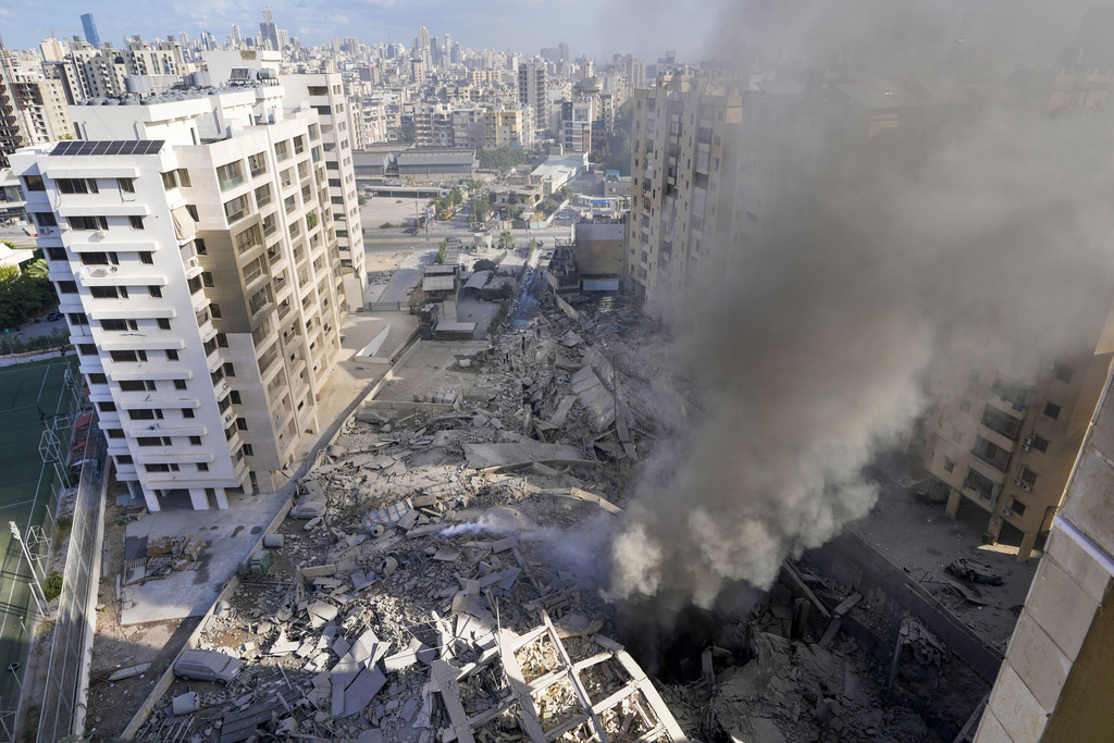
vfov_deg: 59.5
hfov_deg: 81.2
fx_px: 650
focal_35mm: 21
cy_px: 372
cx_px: 557
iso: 125
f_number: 7.1
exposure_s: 1/320
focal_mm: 21
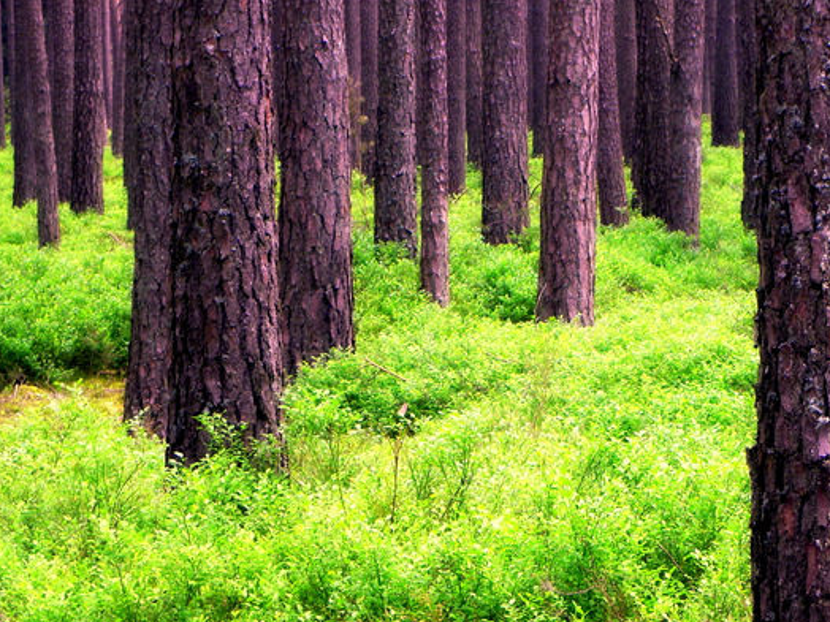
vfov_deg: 6.9
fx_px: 5155
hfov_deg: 9.2
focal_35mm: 215
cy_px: 150
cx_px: 531
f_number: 4.3
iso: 125
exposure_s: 1/80
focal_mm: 19.73
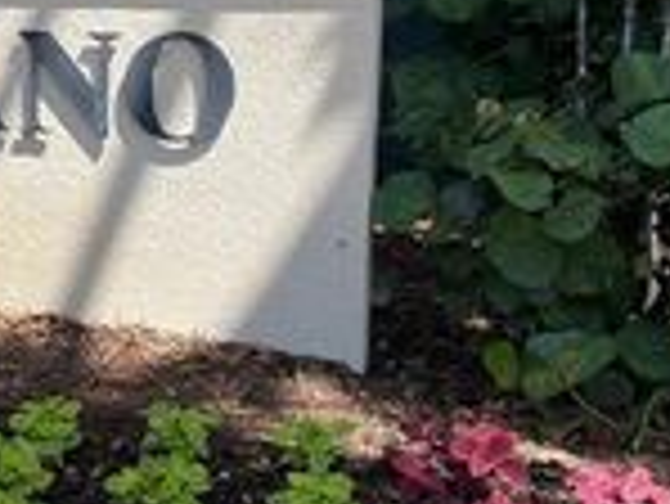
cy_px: 124
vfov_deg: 16.9
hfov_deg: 21.2
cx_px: -94
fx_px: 1685
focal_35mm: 87
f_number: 1.6
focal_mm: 4.2
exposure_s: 1/1233
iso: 32
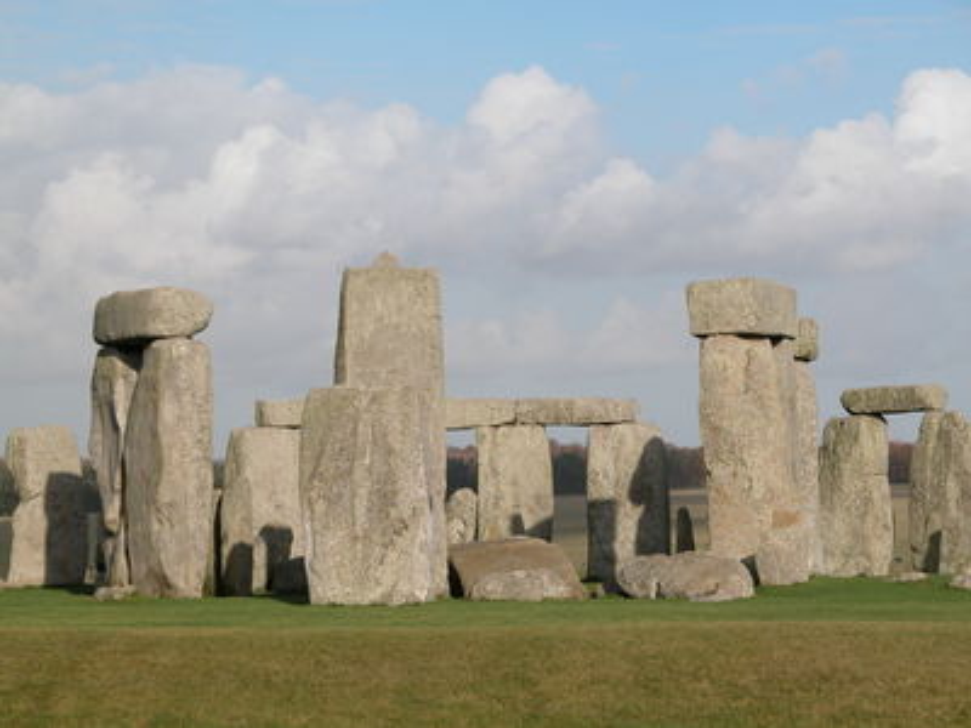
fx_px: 3759
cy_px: 364
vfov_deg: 11.1
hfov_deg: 14.7
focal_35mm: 134
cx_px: 486
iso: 100
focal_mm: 34.7
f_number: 6.1
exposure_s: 1/463
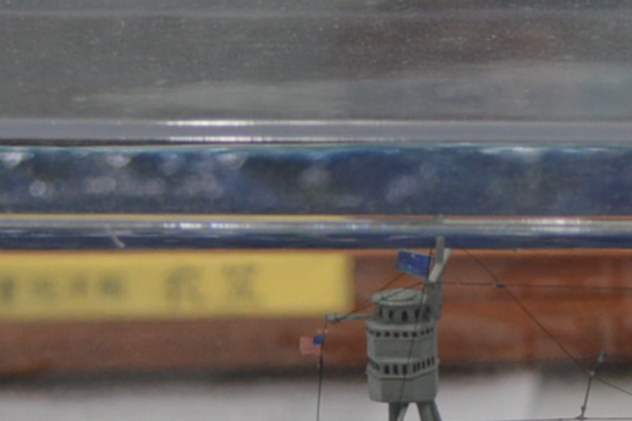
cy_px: 515
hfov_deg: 8.0
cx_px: 842
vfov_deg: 5.4
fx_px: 4437
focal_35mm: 253
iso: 400
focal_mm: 29
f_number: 4.5
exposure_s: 1/60
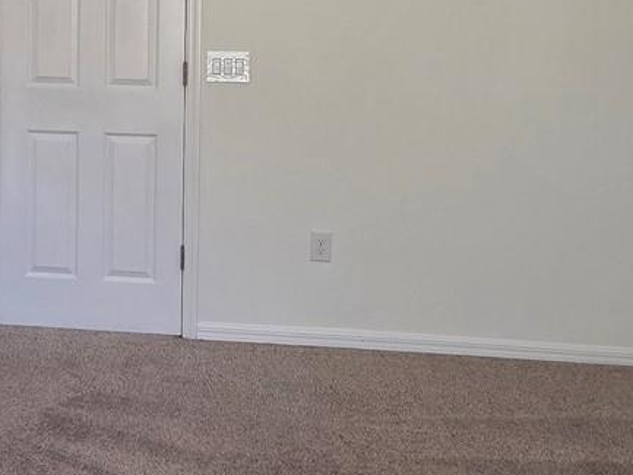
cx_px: 165
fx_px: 878
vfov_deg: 28.3
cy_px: -6
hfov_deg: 38.7
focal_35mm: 48
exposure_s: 1/120
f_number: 1.9
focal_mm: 2.2
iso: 125
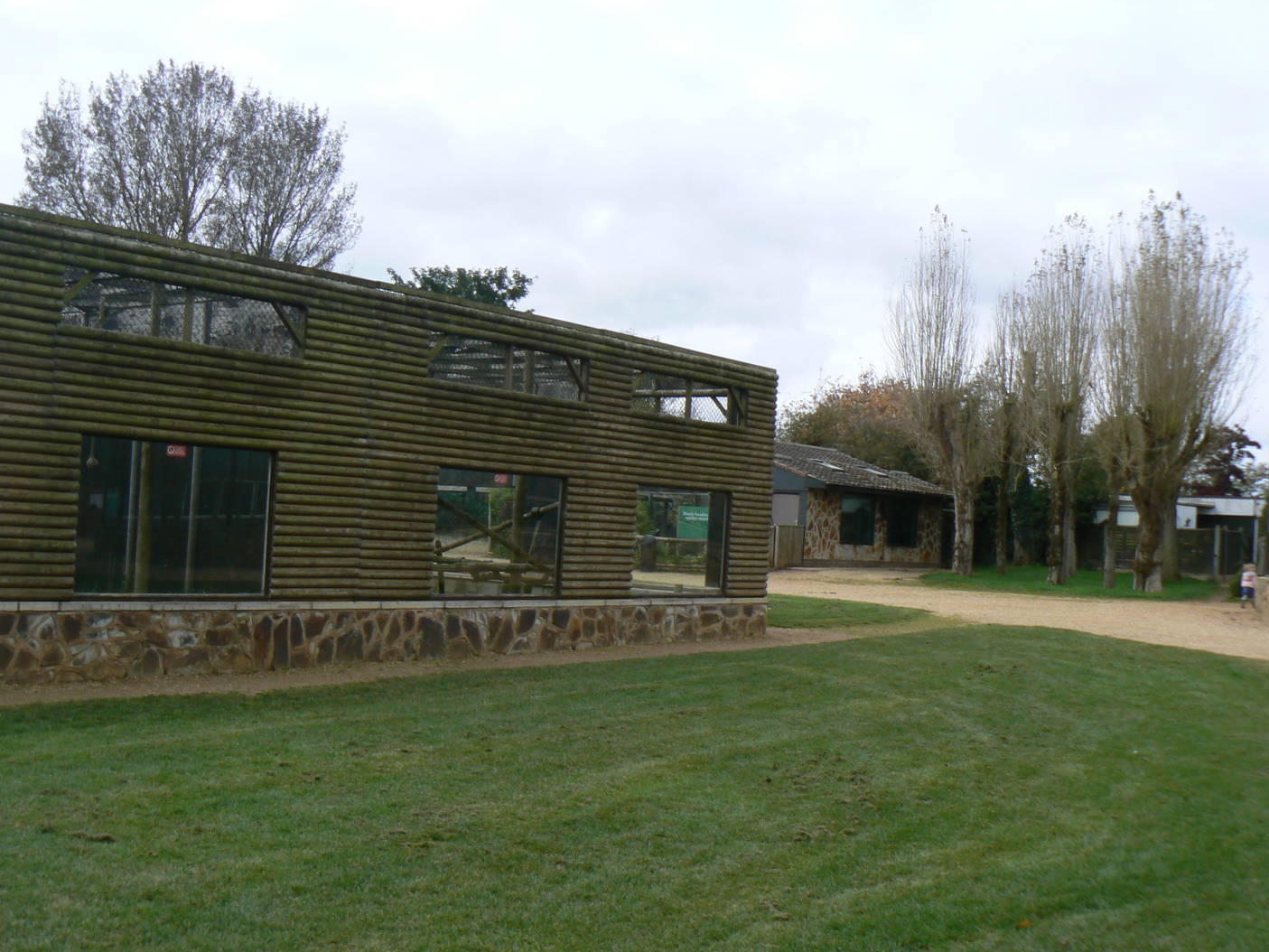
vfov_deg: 35.1
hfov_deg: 45.8
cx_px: 650
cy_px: 494
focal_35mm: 41
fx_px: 1503
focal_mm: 6
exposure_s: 1/200
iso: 80
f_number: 5.6
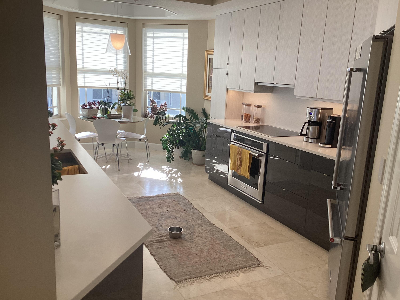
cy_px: 150
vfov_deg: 45.4
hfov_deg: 58.4
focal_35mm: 31
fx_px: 358
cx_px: 200
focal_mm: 3.3
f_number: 2.4
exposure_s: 1/120
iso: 32
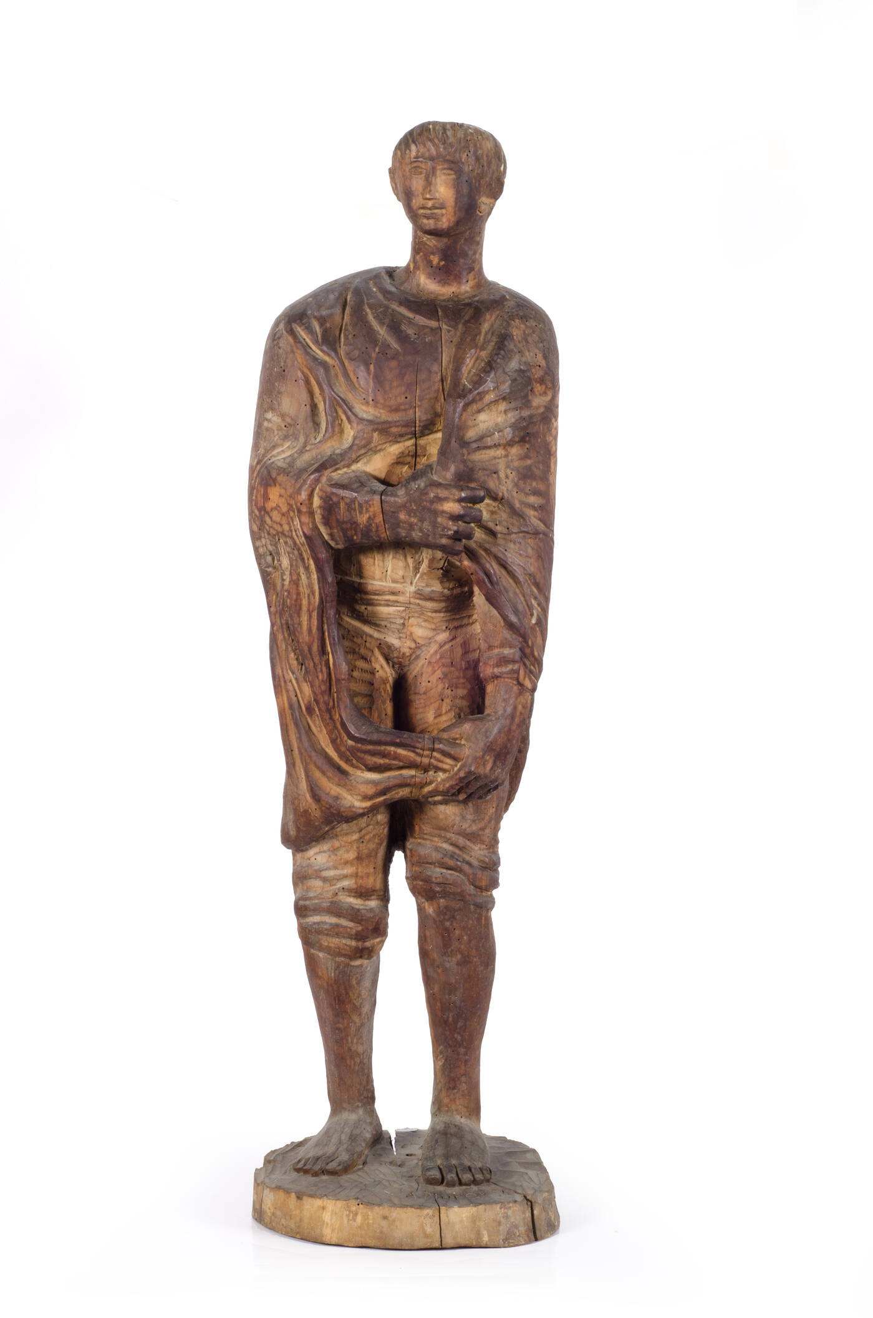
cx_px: 436
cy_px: 659
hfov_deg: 18.1
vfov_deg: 27.0
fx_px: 2741
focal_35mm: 75
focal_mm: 50
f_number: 18
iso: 100
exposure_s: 1/200
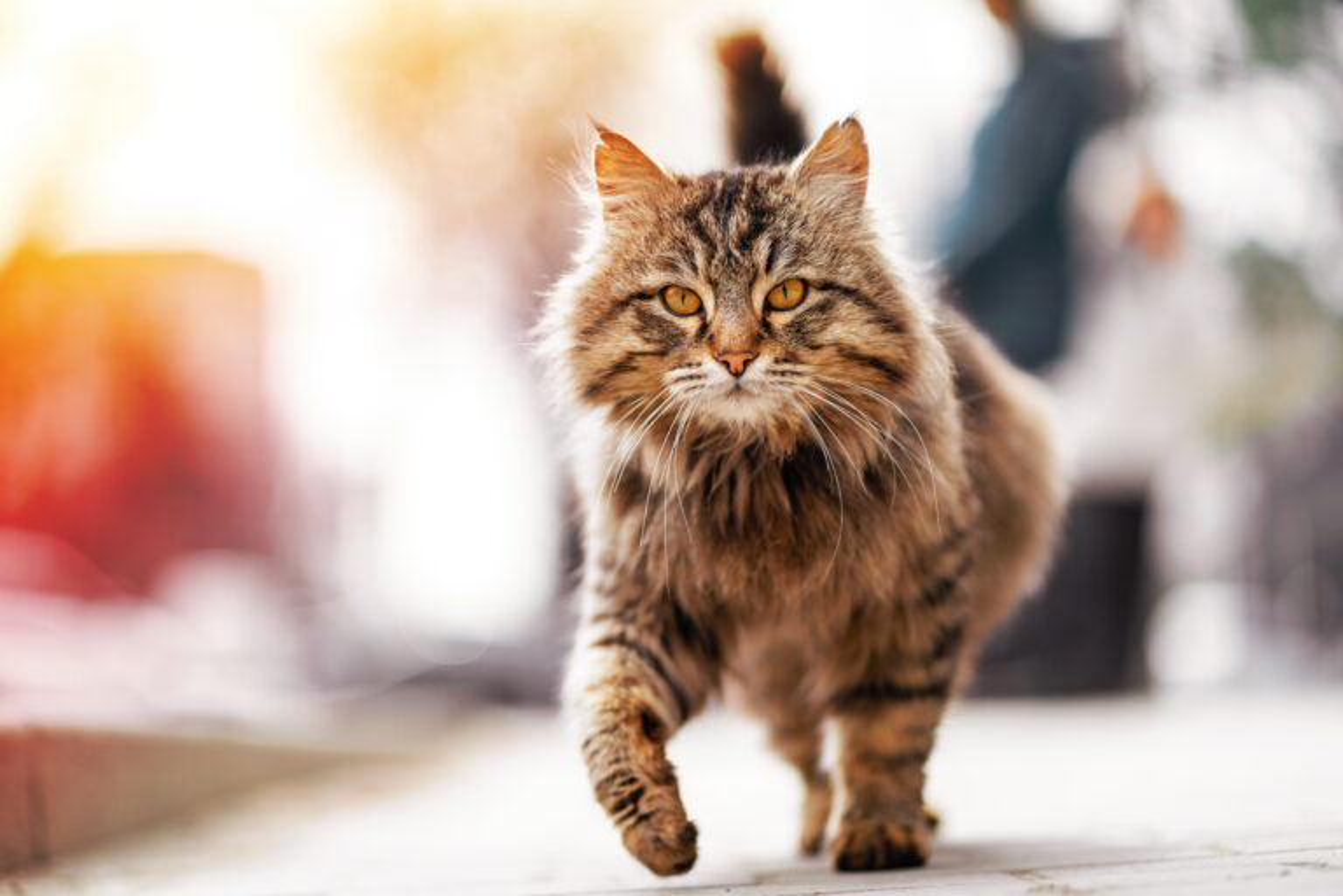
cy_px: 448
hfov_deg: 23.9
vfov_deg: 16.1
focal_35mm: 85
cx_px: 672
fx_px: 3171
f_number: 2
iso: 100
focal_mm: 85
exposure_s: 1/1600
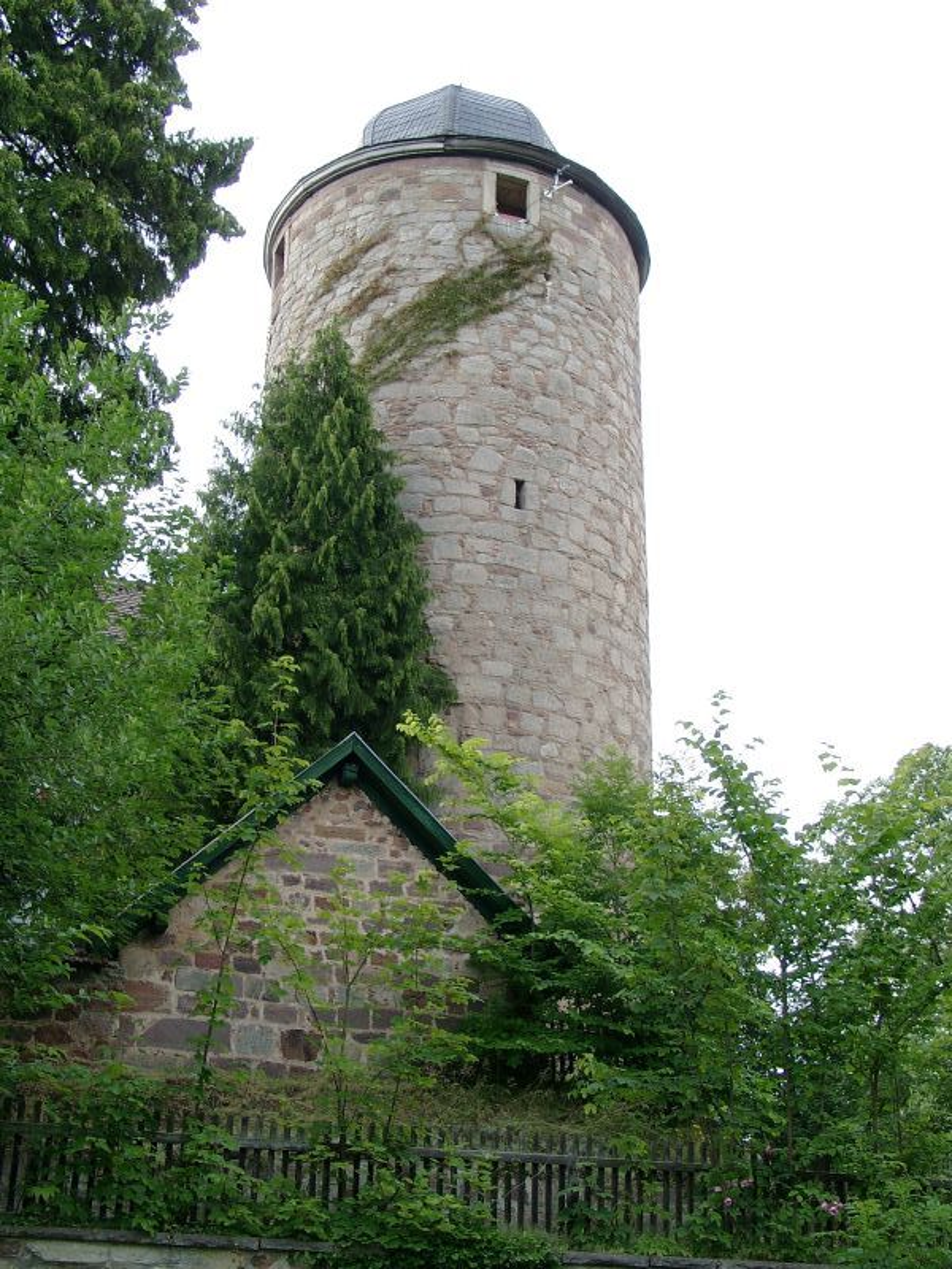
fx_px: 1650
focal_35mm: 45
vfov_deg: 42.1
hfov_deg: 32.2
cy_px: 634
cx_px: 476
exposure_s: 1/129
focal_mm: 9.29
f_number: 4
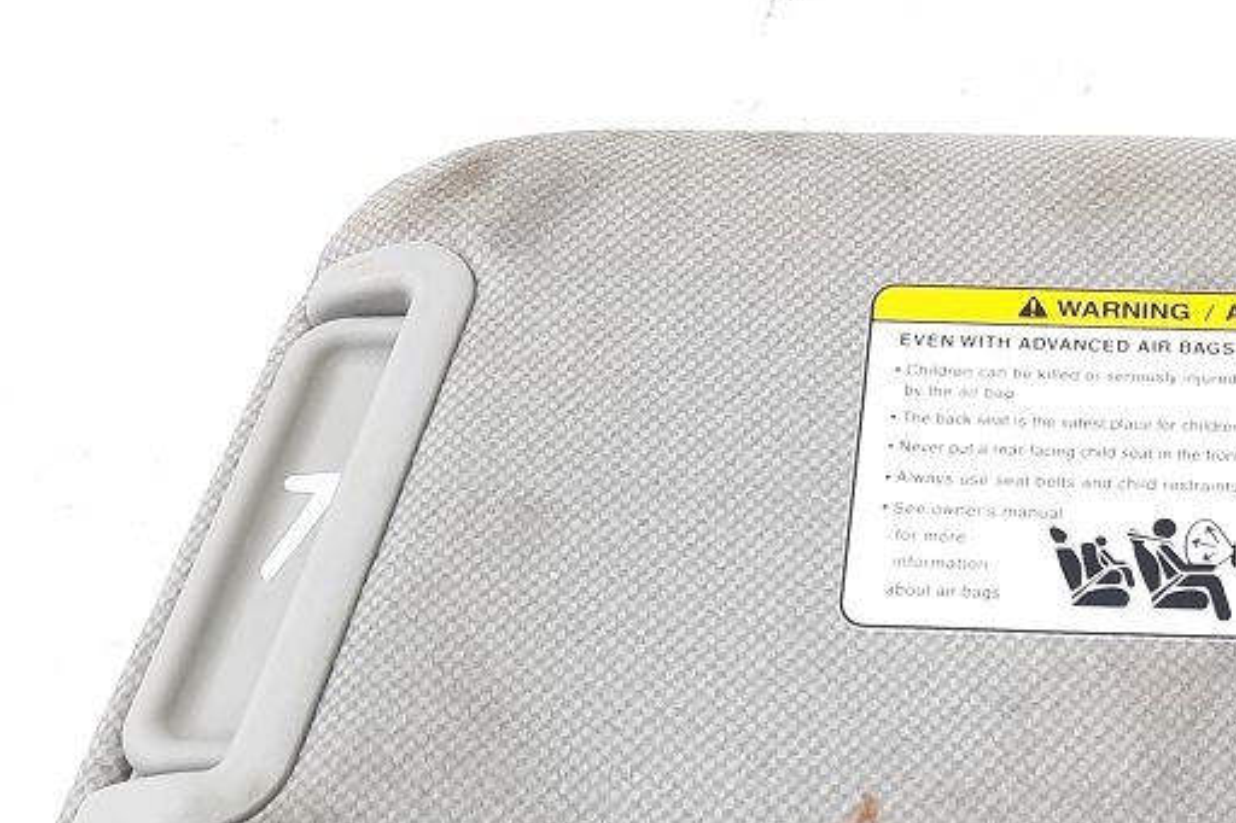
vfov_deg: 22.1
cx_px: 1115
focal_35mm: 61
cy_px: 584
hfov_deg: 31.3
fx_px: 2094
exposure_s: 1/50
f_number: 2
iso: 80
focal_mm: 4.6
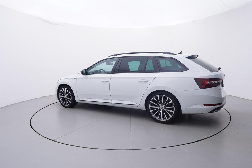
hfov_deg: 74.8
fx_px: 165
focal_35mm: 24
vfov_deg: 54.0
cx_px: 130
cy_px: 84
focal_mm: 15
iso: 200
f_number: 5
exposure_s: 1/80
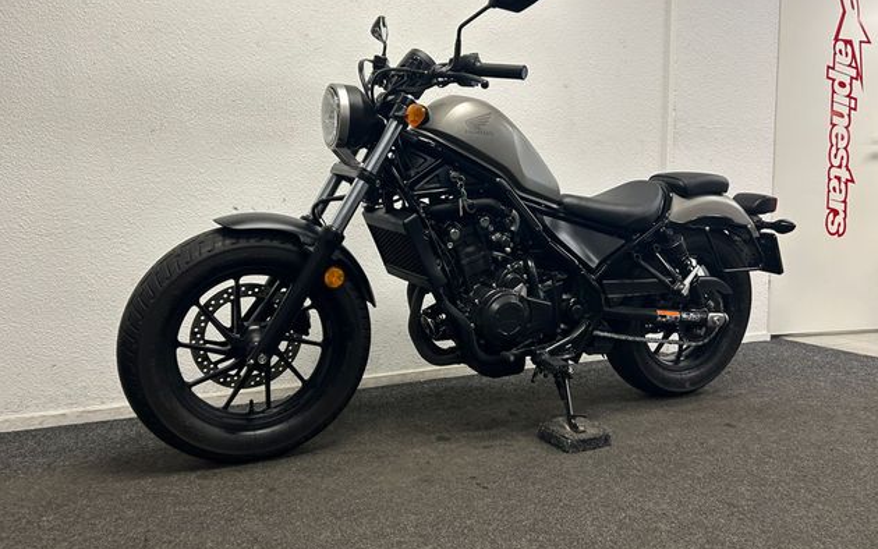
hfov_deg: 66.5
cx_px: 445
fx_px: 670
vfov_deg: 44.5
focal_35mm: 28
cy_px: 254
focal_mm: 5.7
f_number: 1.5
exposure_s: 1/50
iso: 64
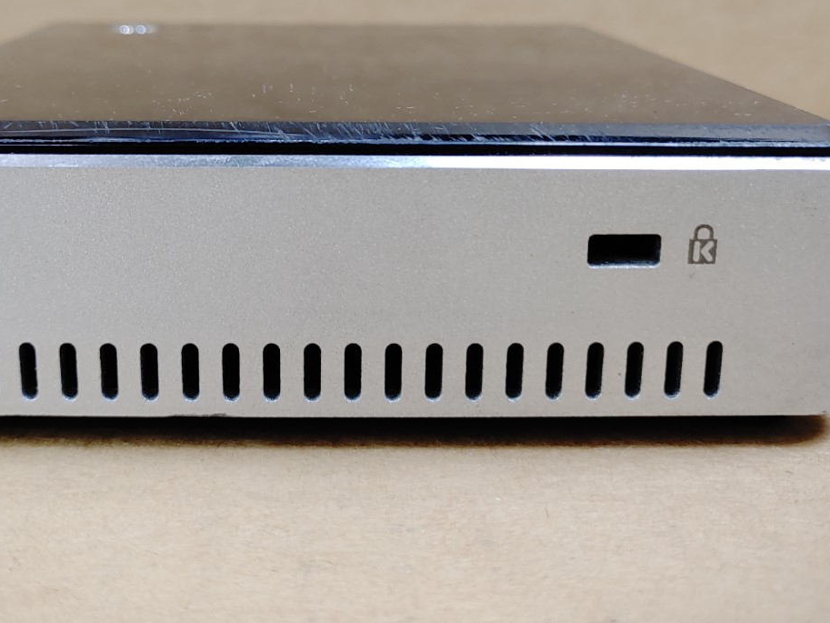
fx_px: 983
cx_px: 325
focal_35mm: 41
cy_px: 154
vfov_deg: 34.4
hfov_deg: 45.5
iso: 50
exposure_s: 1/120
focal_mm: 4.36
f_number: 1.8
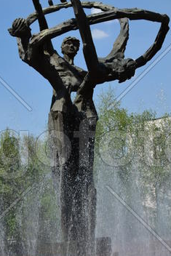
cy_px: 148
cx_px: 69
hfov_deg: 22.0
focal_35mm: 62
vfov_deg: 32.4
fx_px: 440
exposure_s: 1/200
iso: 100
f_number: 10
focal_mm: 25
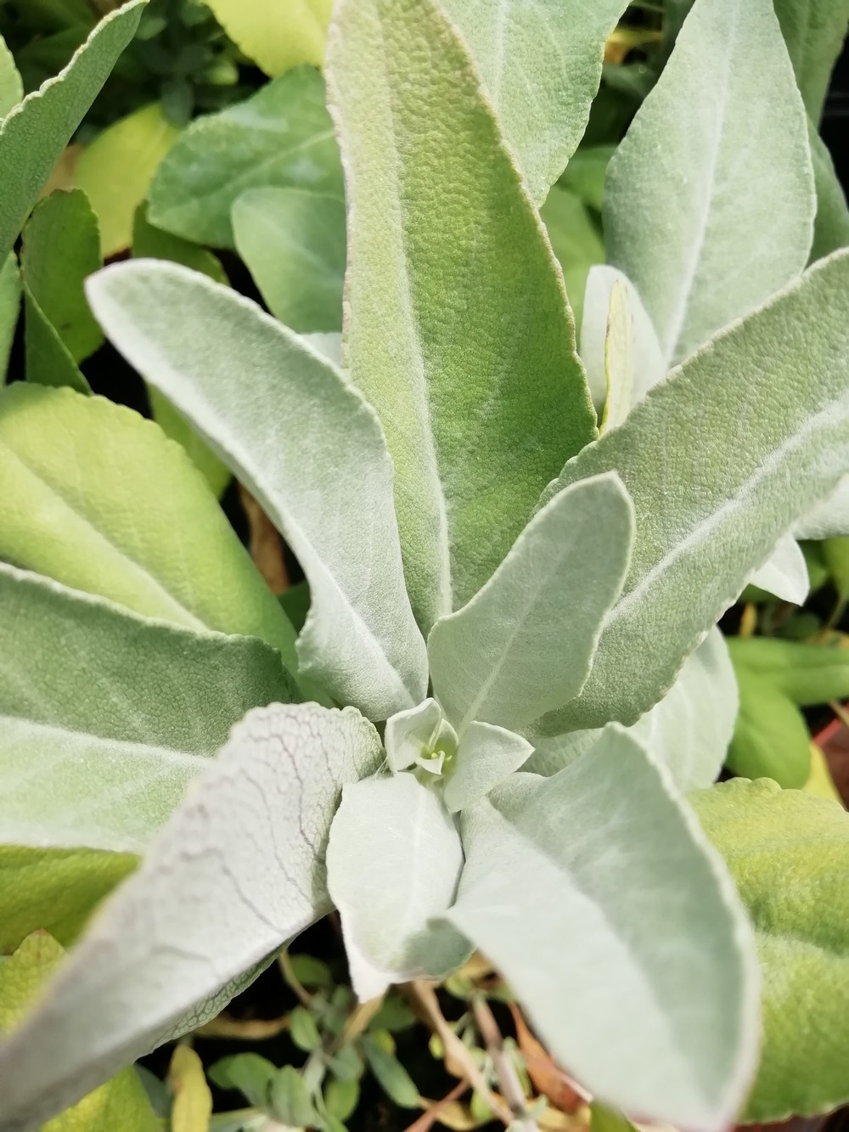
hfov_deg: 53.1
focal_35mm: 26
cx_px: 424
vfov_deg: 67.3
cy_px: 566
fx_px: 850
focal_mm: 3.21
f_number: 2.2
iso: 50
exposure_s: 1/510
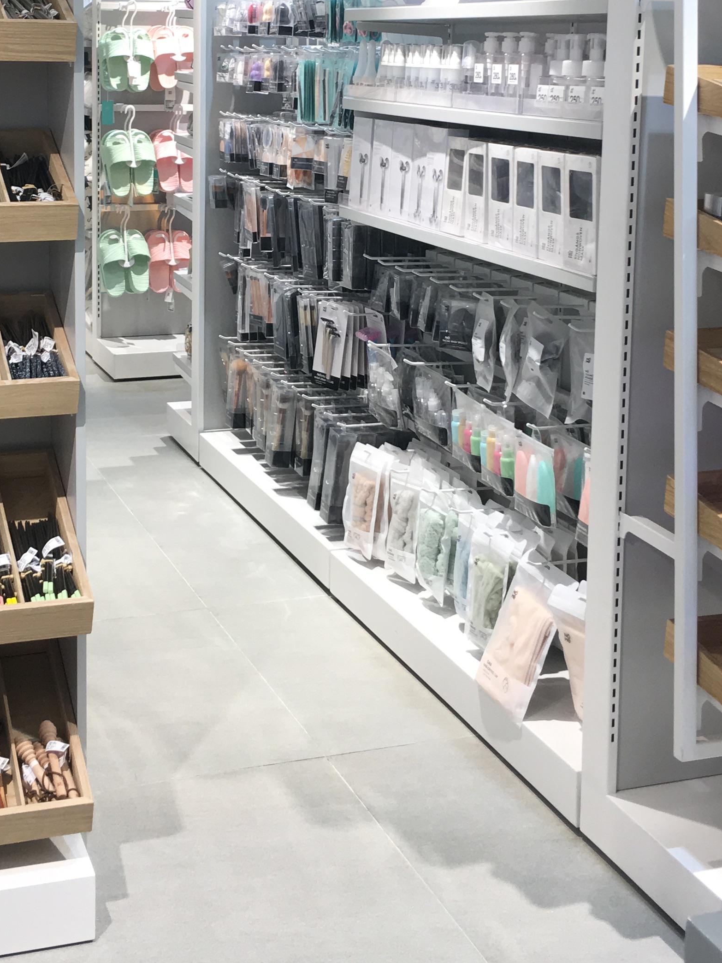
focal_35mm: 56
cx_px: 274
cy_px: 250
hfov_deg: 26.0
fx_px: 1557
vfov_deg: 33.7
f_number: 2.2
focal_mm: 4.15
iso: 40
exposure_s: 1/100
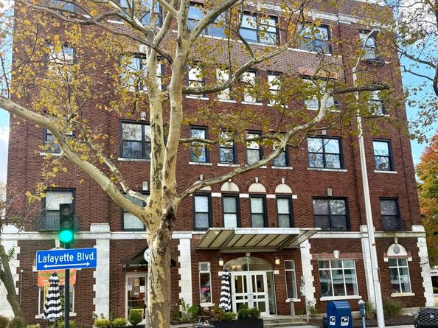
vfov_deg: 56.8
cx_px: 219
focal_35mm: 24
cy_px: 164
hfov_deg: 71.6
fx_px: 304
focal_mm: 6.76
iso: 100
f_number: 1.78
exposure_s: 1/312
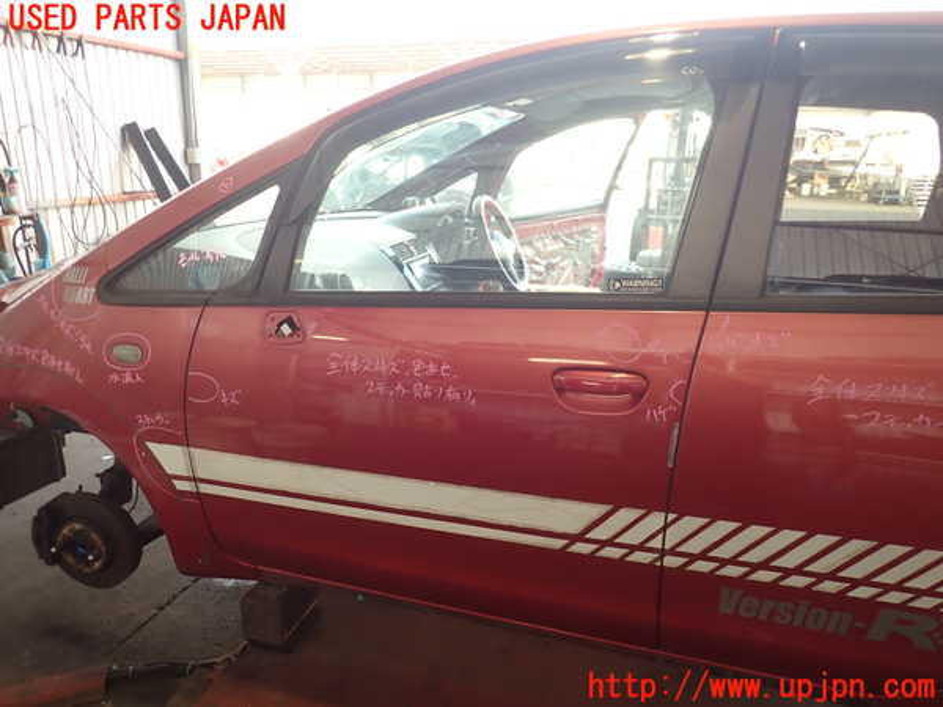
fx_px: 681
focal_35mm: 25
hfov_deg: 69.4
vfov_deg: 54.9
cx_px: 472
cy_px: 354
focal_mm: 4.5
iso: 125
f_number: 2
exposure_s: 1/60
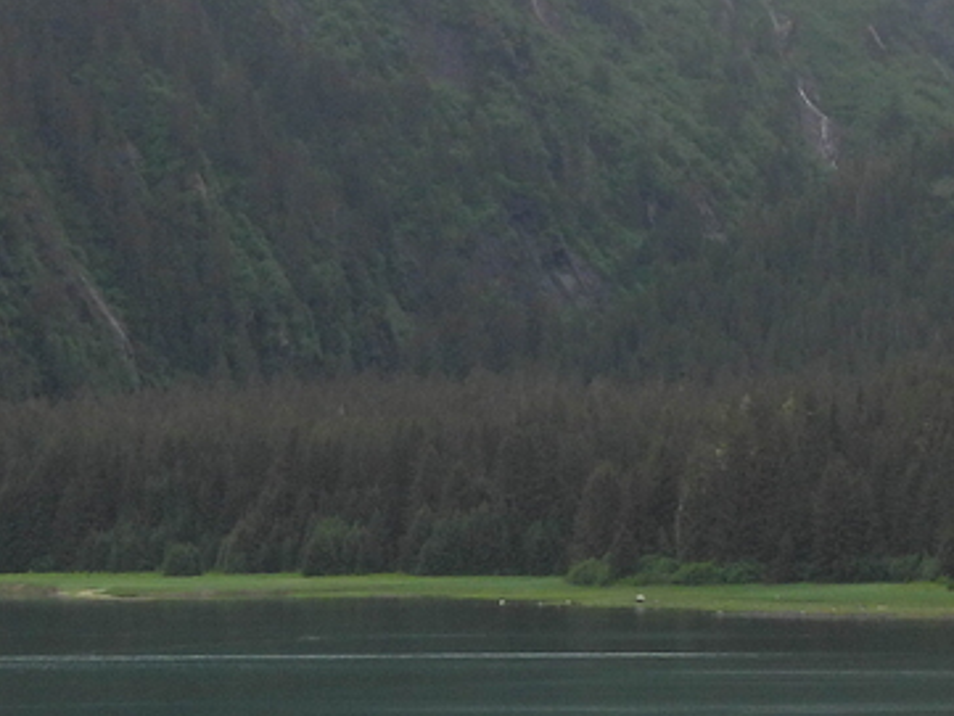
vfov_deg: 5.6
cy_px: -174
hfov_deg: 7.4
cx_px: 589
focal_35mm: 266
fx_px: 7333
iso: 100
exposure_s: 1/800
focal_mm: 13.4
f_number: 3.5
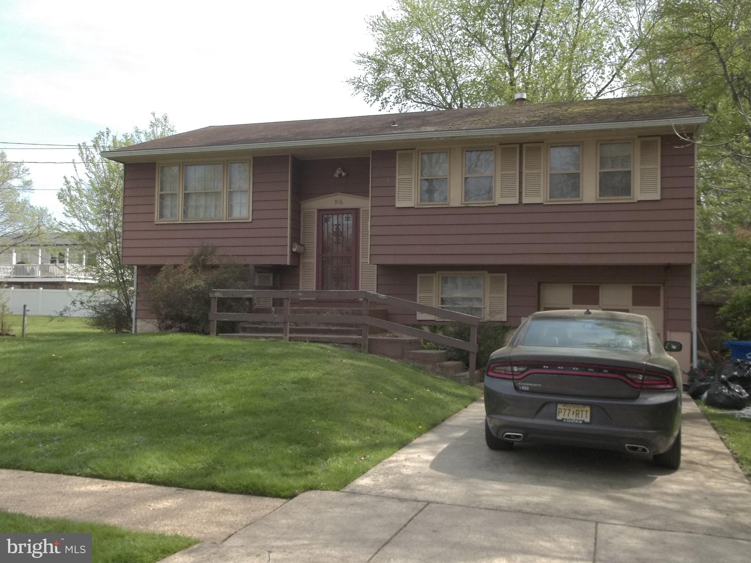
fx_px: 716
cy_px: 282
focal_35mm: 33
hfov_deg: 55.4
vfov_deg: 42.9
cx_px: 376
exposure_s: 1/100
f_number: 8
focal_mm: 5.9
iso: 80
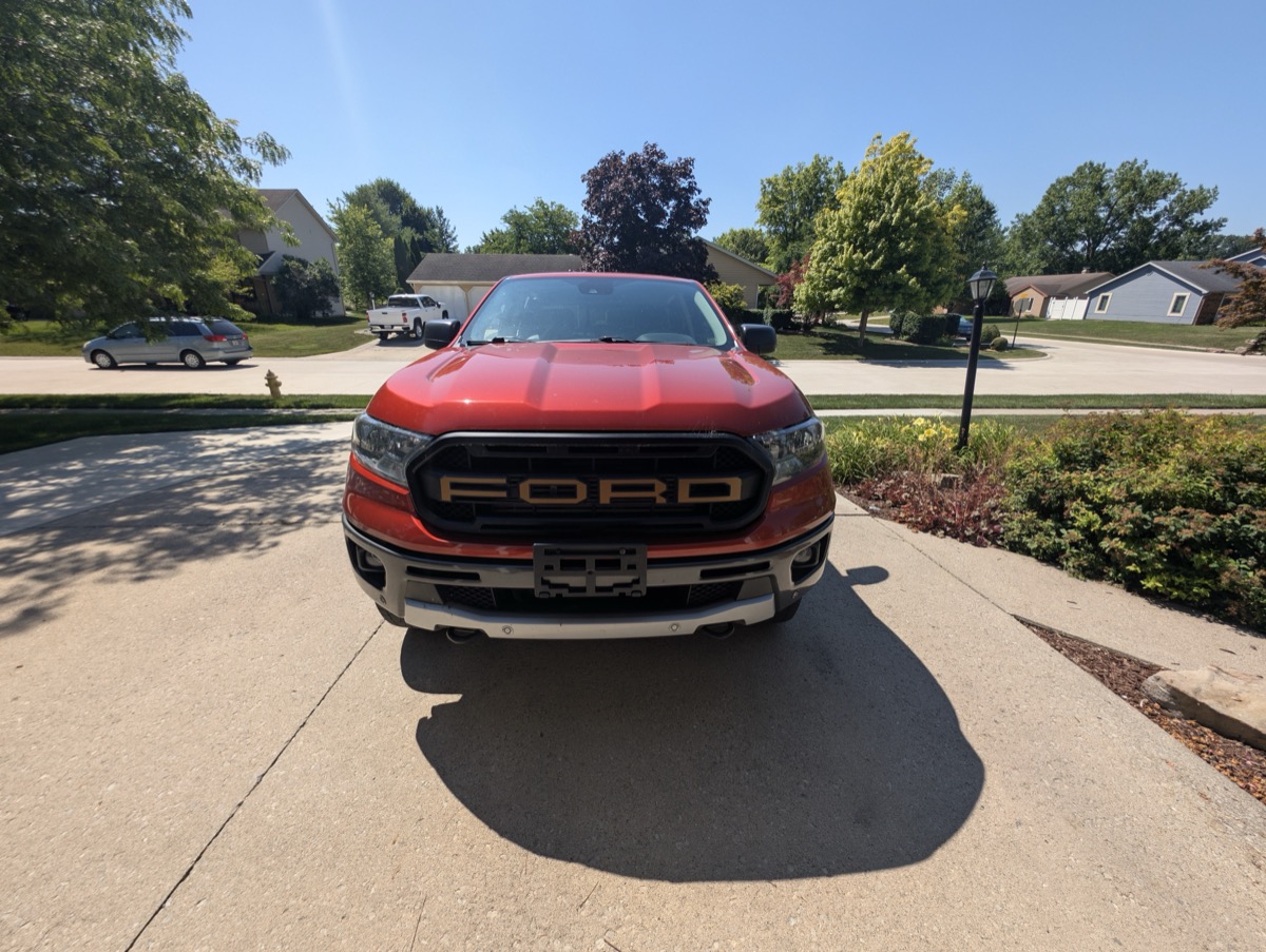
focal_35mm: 12
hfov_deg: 110.5
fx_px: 439
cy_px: 476
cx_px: 633
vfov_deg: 94.6
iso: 44
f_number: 1.95
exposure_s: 1/1712
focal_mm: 2.23
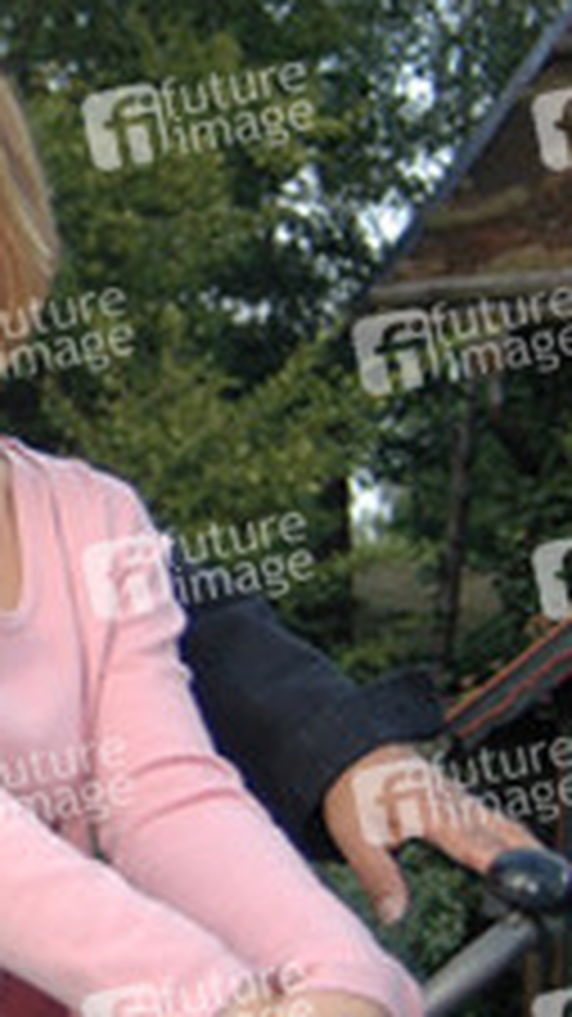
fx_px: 2457
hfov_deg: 12.4
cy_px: 454
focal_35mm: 91
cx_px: -372
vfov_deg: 23.4
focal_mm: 29
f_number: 4.5
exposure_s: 1/320
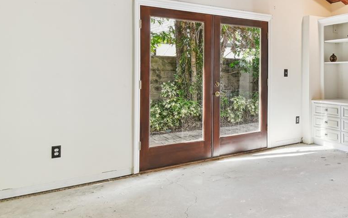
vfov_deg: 38.7
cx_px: 304
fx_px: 304
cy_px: 62
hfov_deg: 53.3
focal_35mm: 32
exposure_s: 1/13
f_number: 7.1
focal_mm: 10
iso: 100
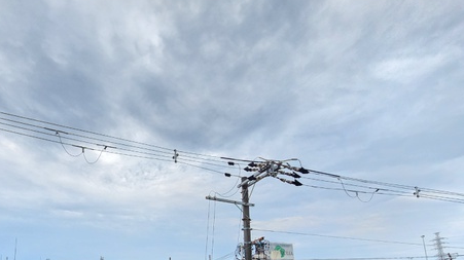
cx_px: 120
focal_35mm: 22
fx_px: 270
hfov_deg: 75.8
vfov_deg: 45.7
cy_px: 242
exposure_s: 1/241
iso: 50
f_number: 2.2
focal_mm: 2.2
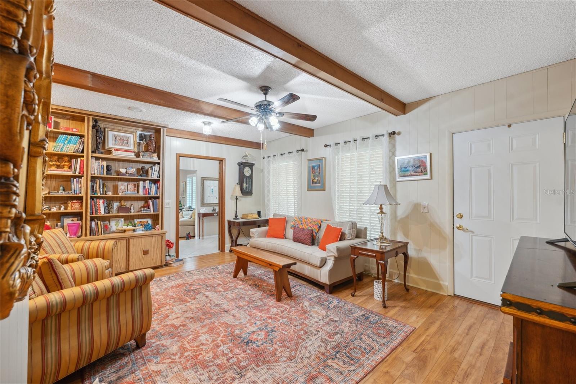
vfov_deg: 81.2
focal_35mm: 14
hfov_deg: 104.3
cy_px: 192
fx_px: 224
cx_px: 288
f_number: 8
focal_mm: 14
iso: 400
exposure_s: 1/2.5
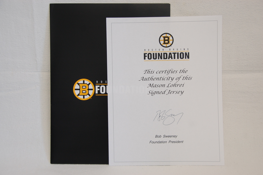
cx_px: 132
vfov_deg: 26.4
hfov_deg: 38.9
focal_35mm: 51
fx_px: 372
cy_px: 88
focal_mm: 34
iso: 500
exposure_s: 1/60
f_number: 4.2
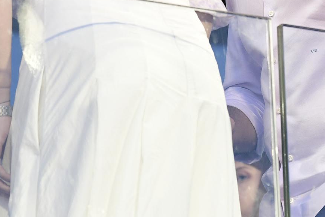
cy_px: 22
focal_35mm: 518
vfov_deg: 2.7
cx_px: 234
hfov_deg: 4.0
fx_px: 4675
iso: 1250
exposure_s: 1/320
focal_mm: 150
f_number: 4
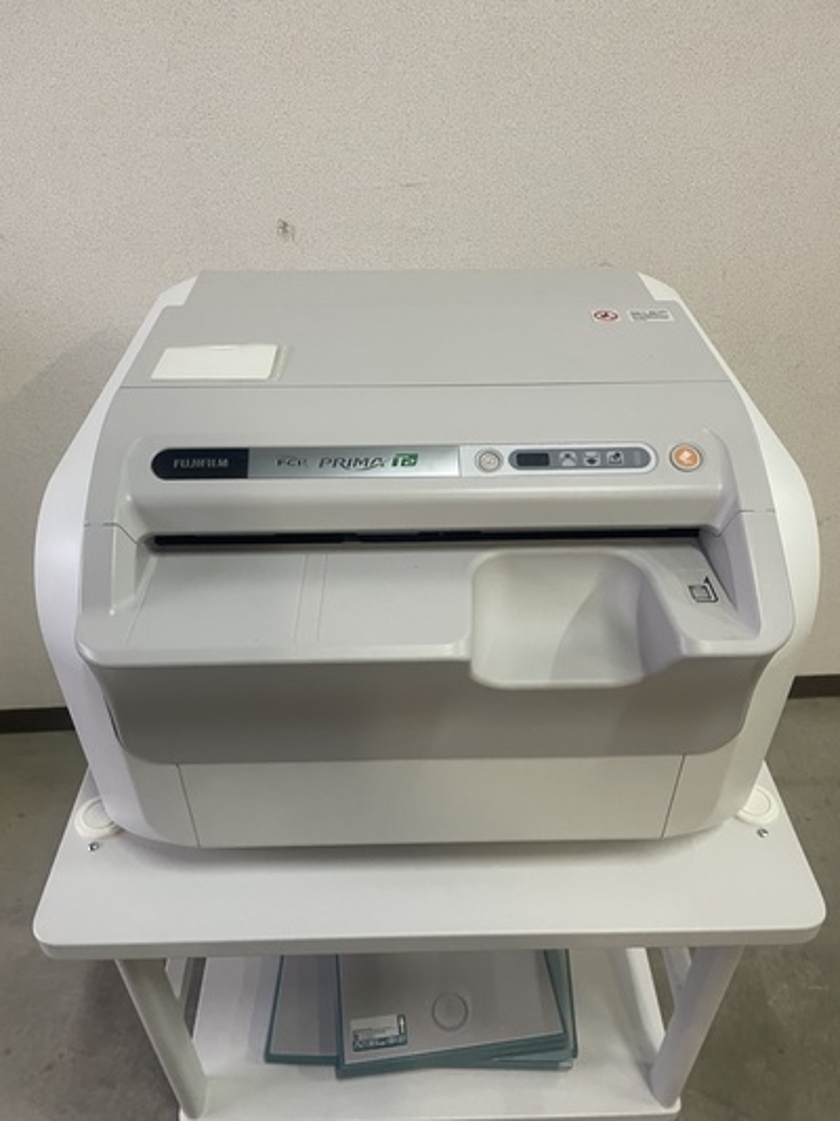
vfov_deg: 67.3
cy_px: 560
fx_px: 842
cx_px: 420
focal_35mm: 26
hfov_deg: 53.0
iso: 250
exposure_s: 1/60
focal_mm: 4.2
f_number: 1.6
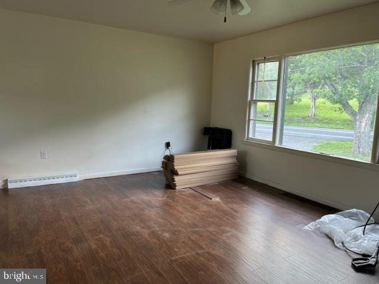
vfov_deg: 53.1
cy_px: 142
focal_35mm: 26
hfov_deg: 67.3
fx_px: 285
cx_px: 190
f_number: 1.6
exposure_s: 1/109
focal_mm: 5.1
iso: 125
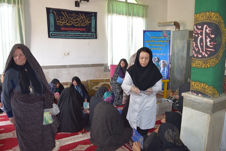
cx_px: 113
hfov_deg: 67.4
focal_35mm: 27
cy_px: 76
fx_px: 170
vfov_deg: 48.0
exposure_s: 1/60
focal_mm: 18
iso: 450
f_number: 3.5
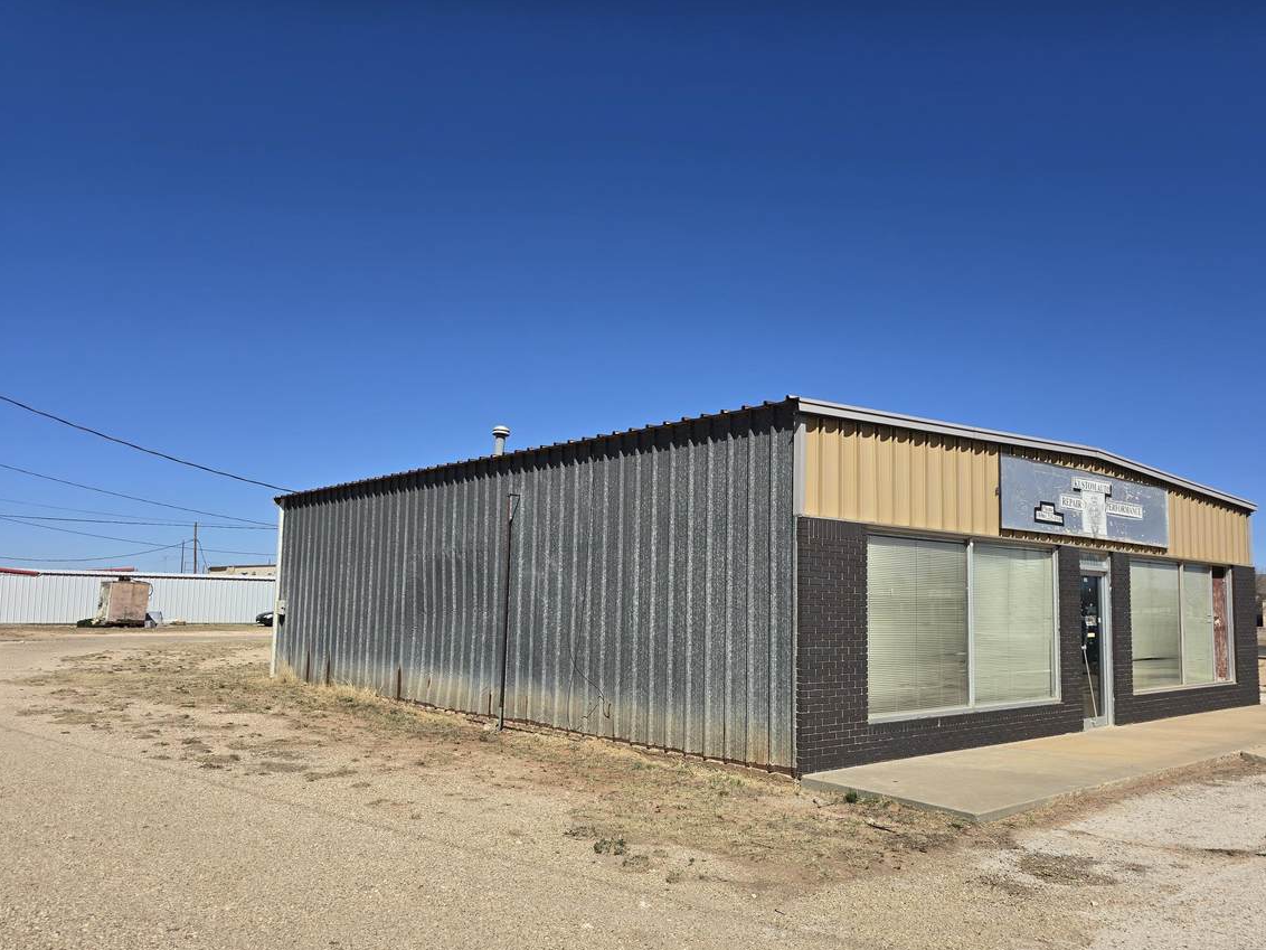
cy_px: 517
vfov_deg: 53.0
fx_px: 951
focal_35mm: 26
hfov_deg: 67.1
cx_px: 695
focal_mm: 6.3
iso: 12
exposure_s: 1/1339
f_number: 1.7
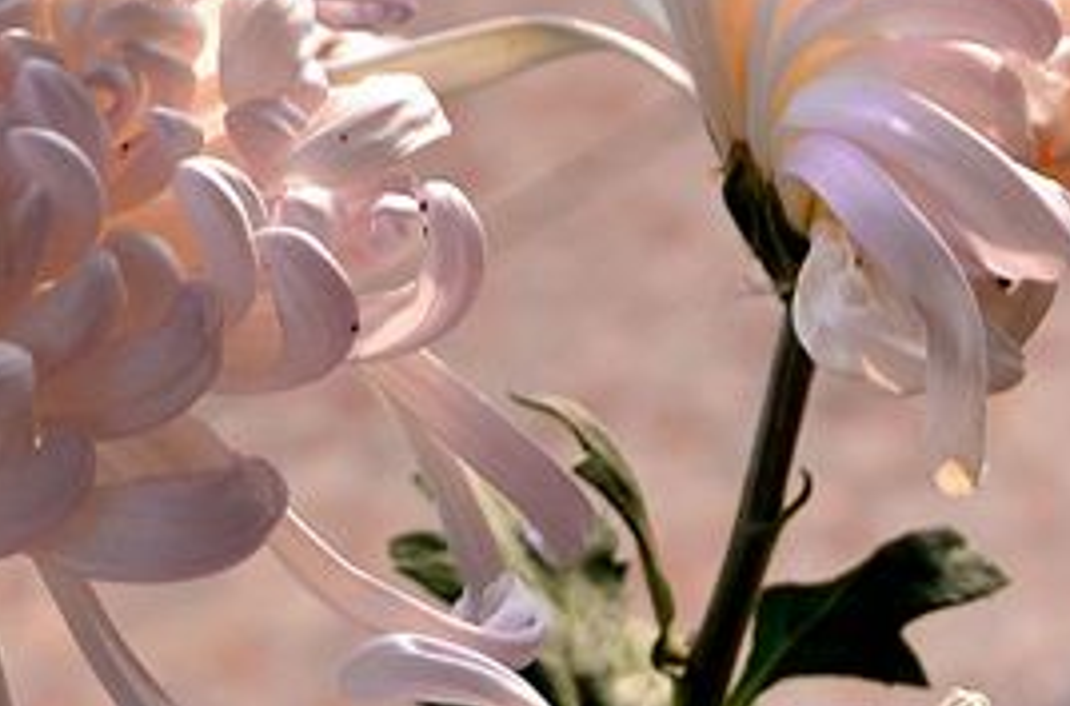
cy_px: 626
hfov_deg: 3.2
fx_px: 19233
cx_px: 751
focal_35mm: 649
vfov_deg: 2.1
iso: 400
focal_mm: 116
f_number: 8
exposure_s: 1/250
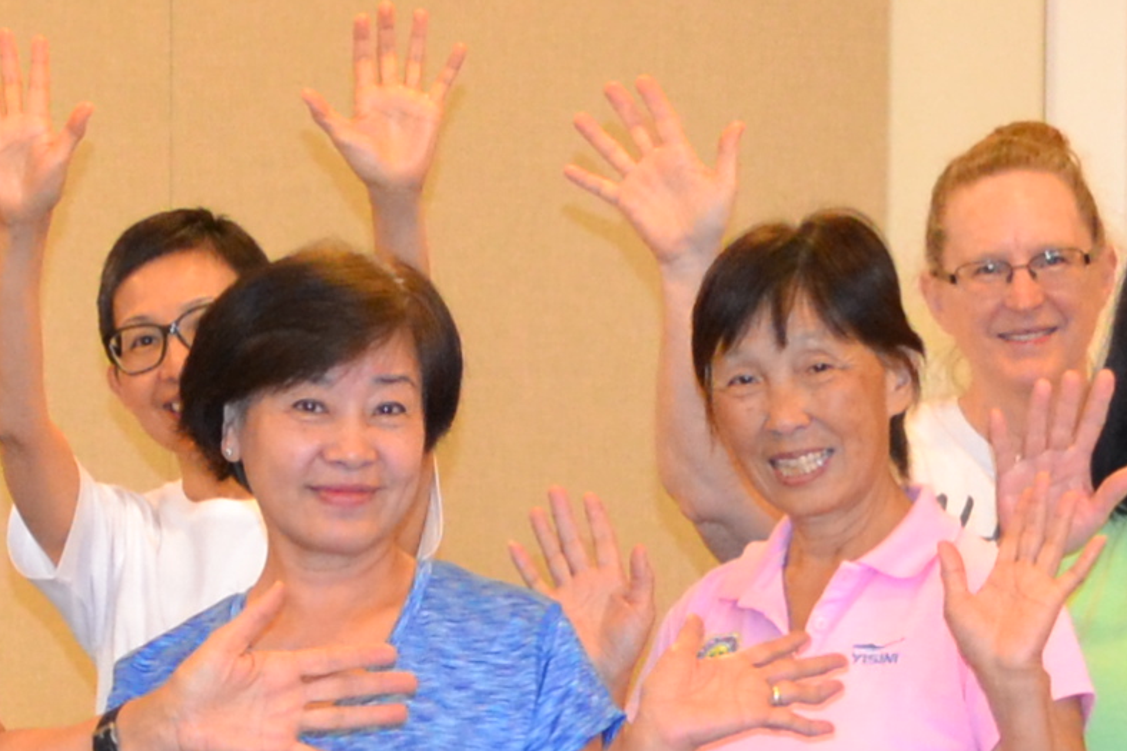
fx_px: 6040
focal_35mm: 193
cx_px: 199
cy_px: 890
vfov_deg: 7.1
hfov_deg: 10.6
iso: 1000
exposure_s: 1/60
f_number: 3.8
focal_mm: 22
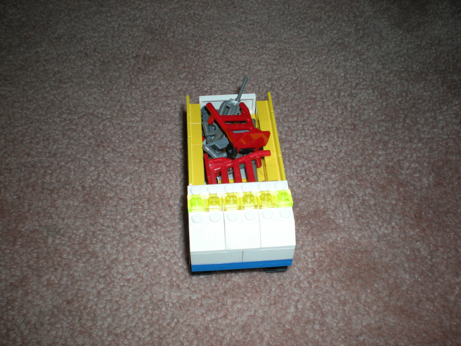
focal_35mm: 38
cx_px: 230
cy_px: 173
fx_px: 506
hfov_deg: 49.0
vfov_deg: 37.7
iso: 64
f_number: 3.1
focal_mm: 6.3
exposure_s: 1/60
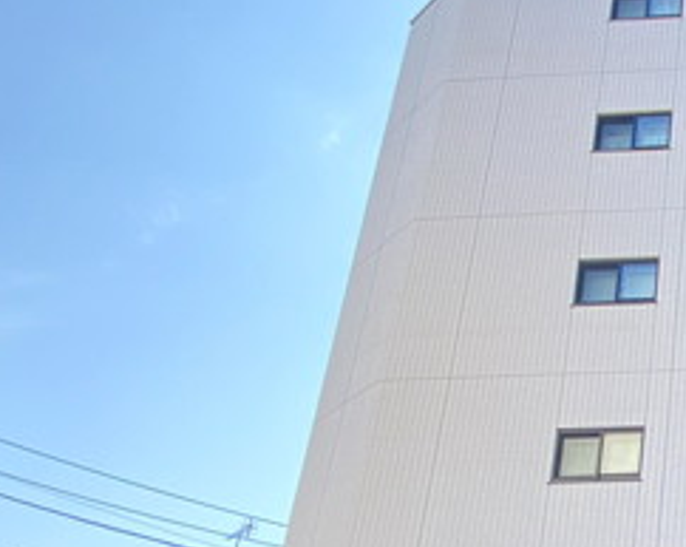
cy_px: 527
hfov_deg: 33.0
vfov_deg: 33.1
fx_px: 852
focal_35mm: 42
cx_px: 884
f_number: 2.4
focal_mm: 1.54
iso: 20
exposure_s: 1/145
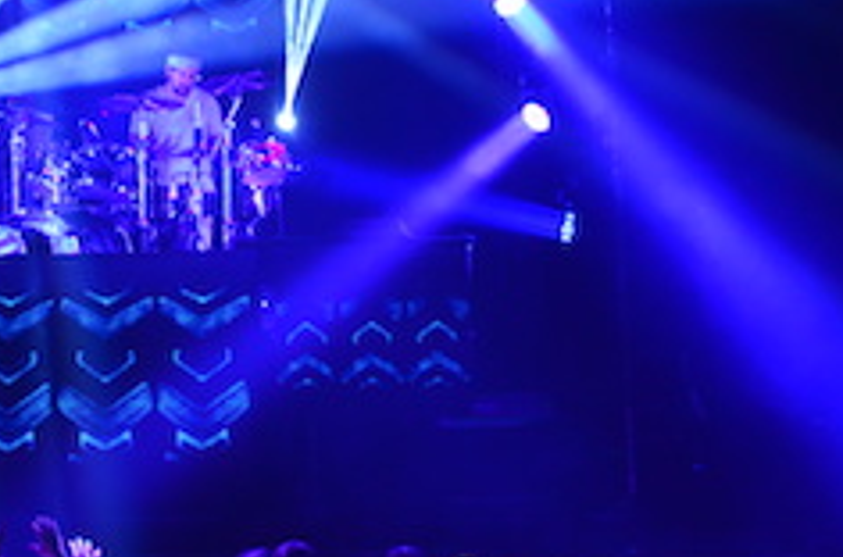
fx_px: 5560
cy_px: 84
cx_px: 43
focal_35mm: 238
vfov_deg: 5.7
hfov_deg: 8.6
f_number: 4.2
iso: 800
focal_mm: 75
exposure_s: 1/40
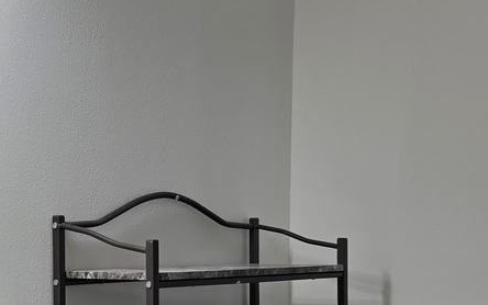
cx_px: 115
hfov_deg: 25.8
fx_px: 1051
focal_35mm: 79
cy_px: 255
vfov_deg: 16.4
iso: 40
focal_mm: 6.3
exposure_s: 1/120
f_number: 1.7
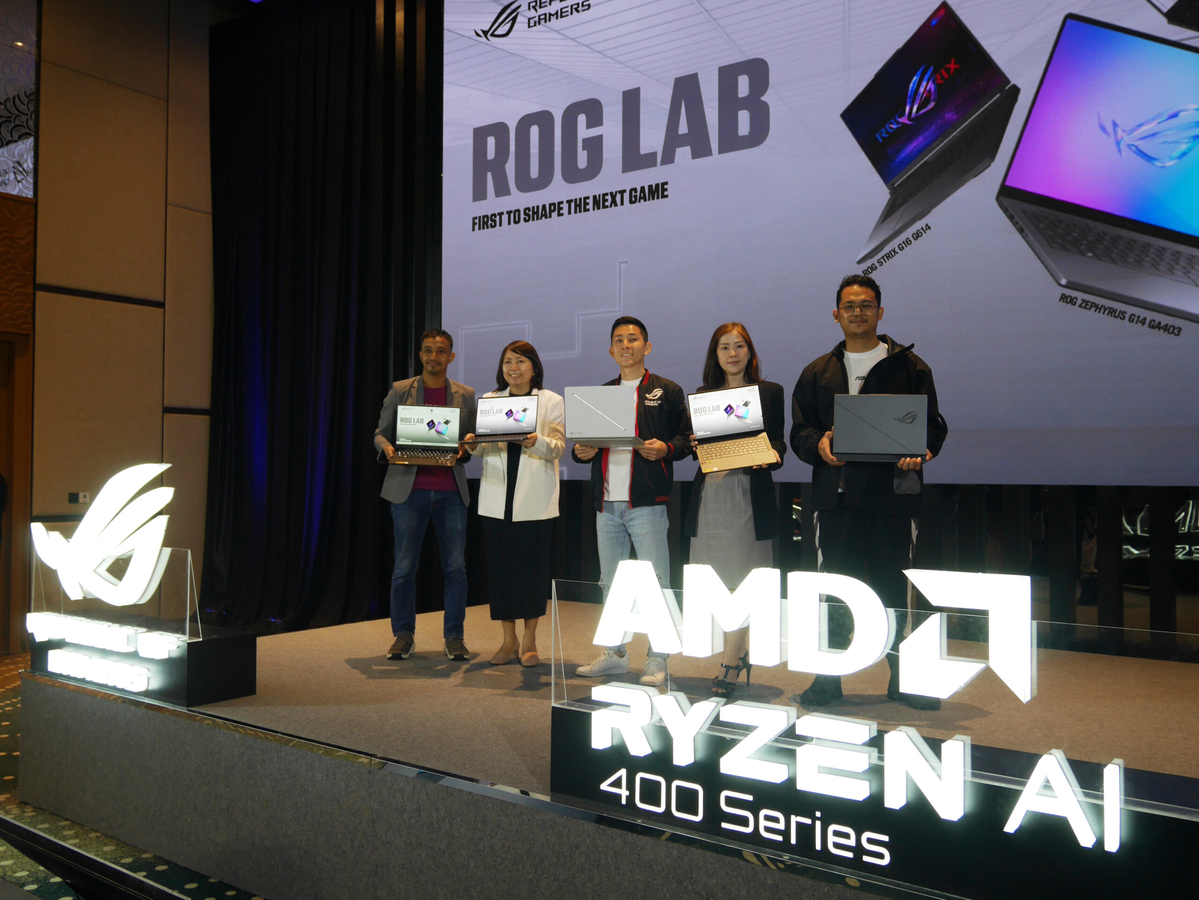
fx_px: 1040
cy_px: 450
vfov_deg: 46.8
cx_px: 600
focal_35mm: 30
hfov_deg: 59.9
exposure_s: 1/60
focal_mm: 15
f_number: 3.8
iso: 250
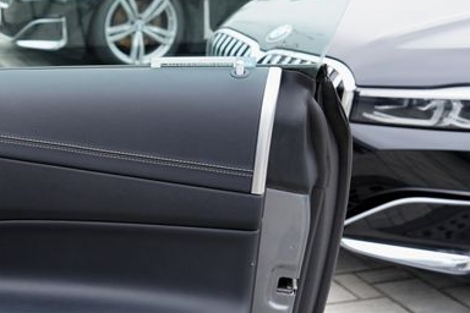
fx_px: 835
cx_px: 2
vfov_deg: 21.2
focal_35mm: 64
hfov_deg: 29.4
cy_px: 196
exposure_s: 1/60
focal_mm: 24
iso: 200
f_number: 4
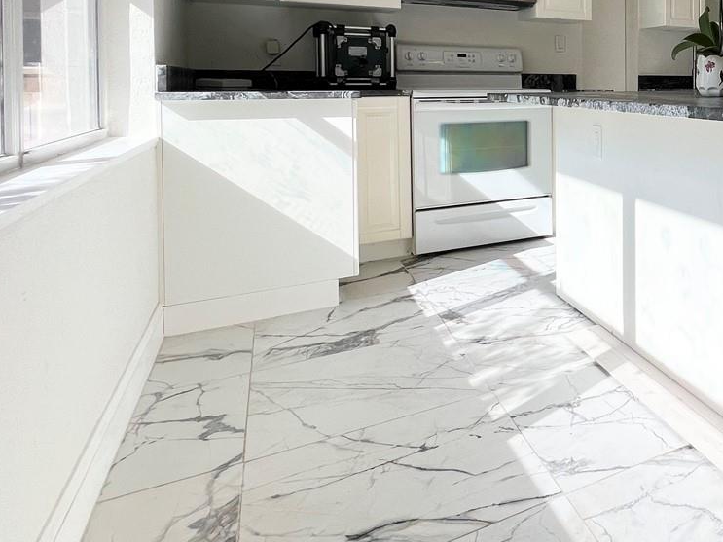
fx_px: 585
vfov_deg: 46.7
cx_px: 741
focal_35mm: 28
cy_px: 98
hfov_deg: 50.0
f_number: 1.8
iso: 32
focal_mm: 1.57
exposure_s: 1/271
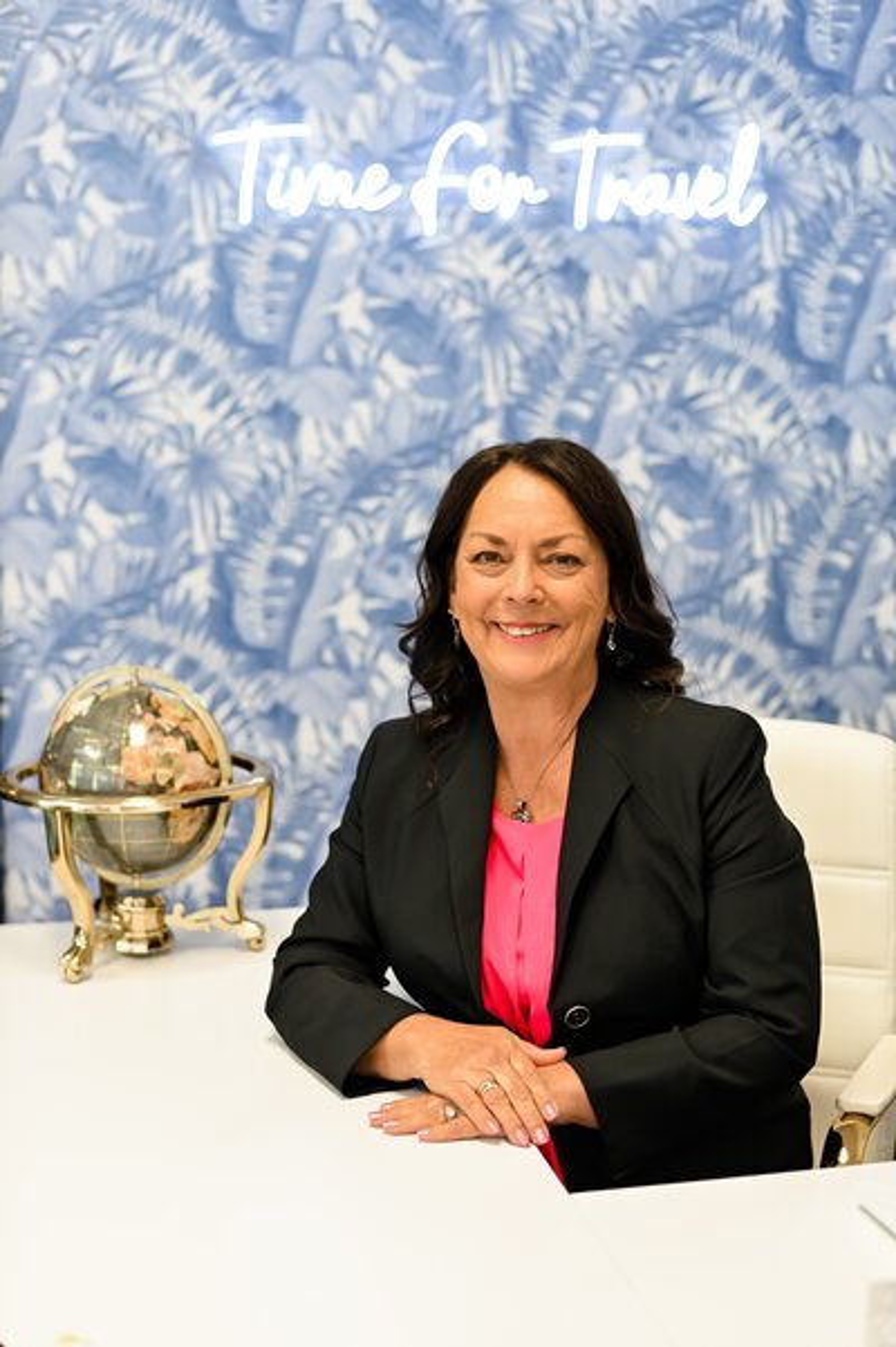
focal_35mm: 50
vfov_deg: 39.6
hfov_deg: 27.0
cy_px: 674
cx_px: 448
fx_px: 1869
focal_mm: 50
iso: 560
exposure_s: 1/125
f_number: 2.8
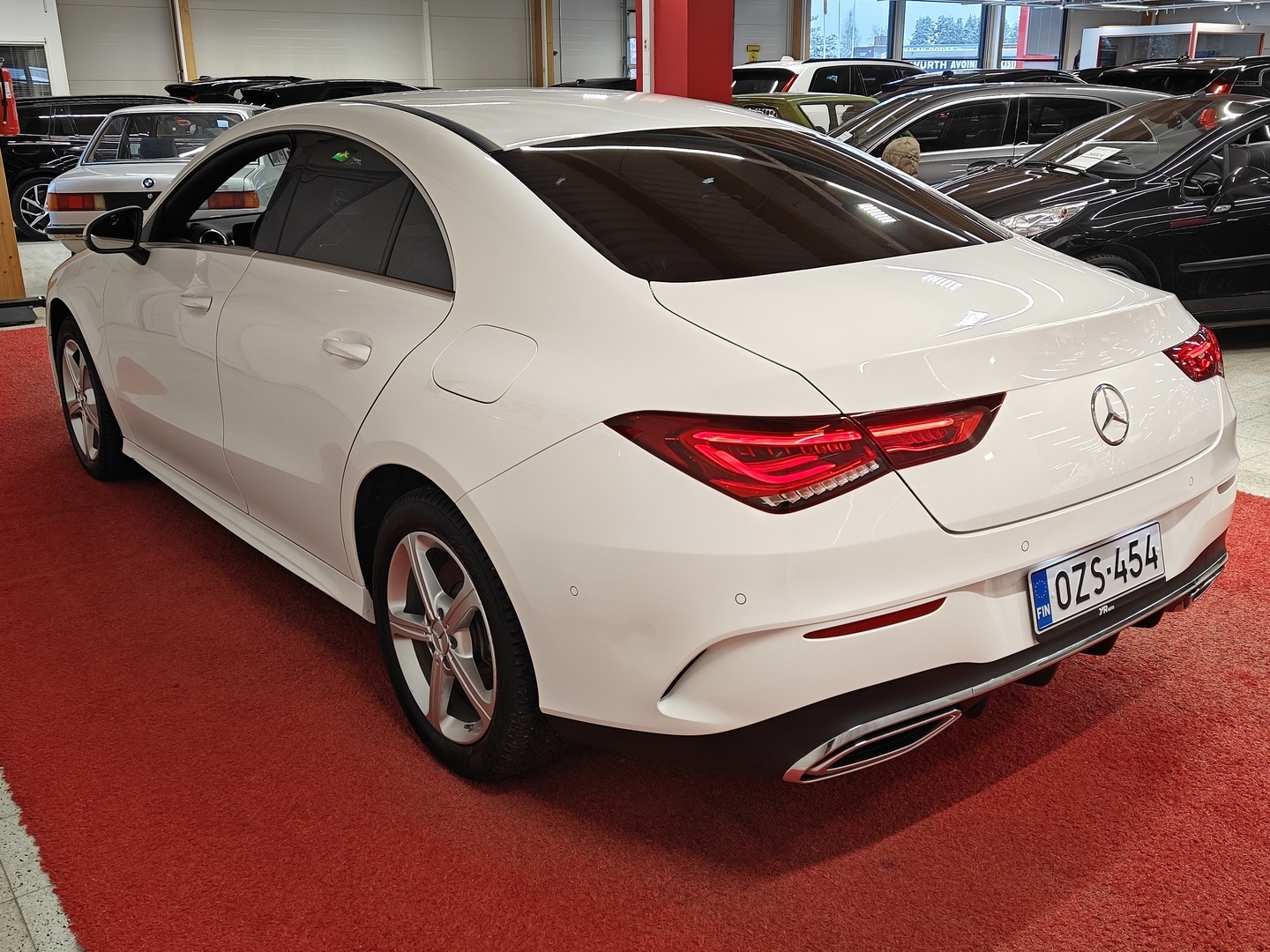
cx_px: 635
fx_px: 1211
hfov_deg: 55.4
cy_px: 476
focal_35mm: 33
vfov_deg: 42.9
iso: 80
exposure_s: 1/120
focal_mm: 5.59
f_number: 1.8
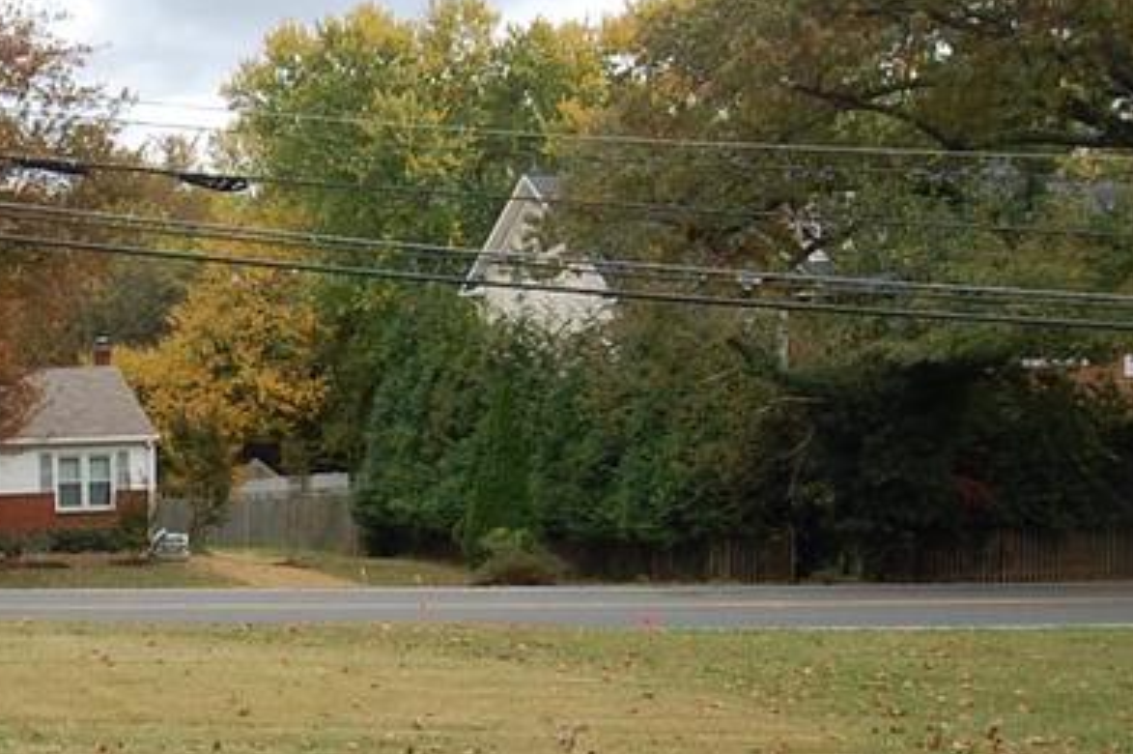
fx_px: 1913
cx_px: -232
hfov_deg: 28.6
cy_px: 570
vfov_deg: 22.1
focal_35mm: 61
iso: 200
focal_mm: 11
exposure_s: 1/160
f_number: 6.3
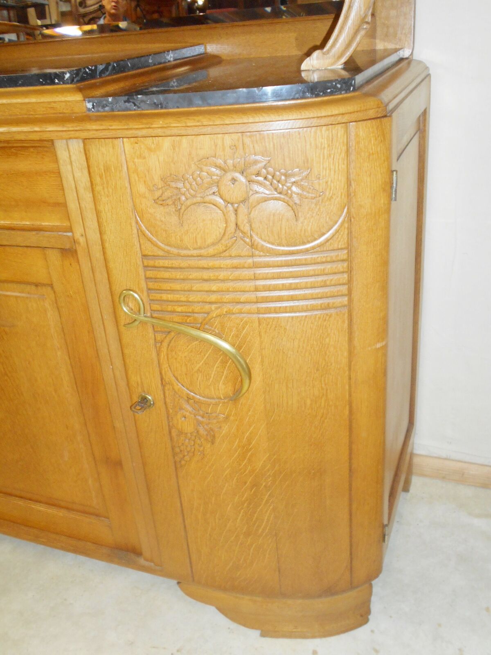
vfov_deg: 54.0
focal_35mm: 34
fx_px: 643
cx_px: 246
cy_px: 328
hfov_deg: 41.8
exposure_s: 1/30
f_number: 3.6
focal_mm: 5.8
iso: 200
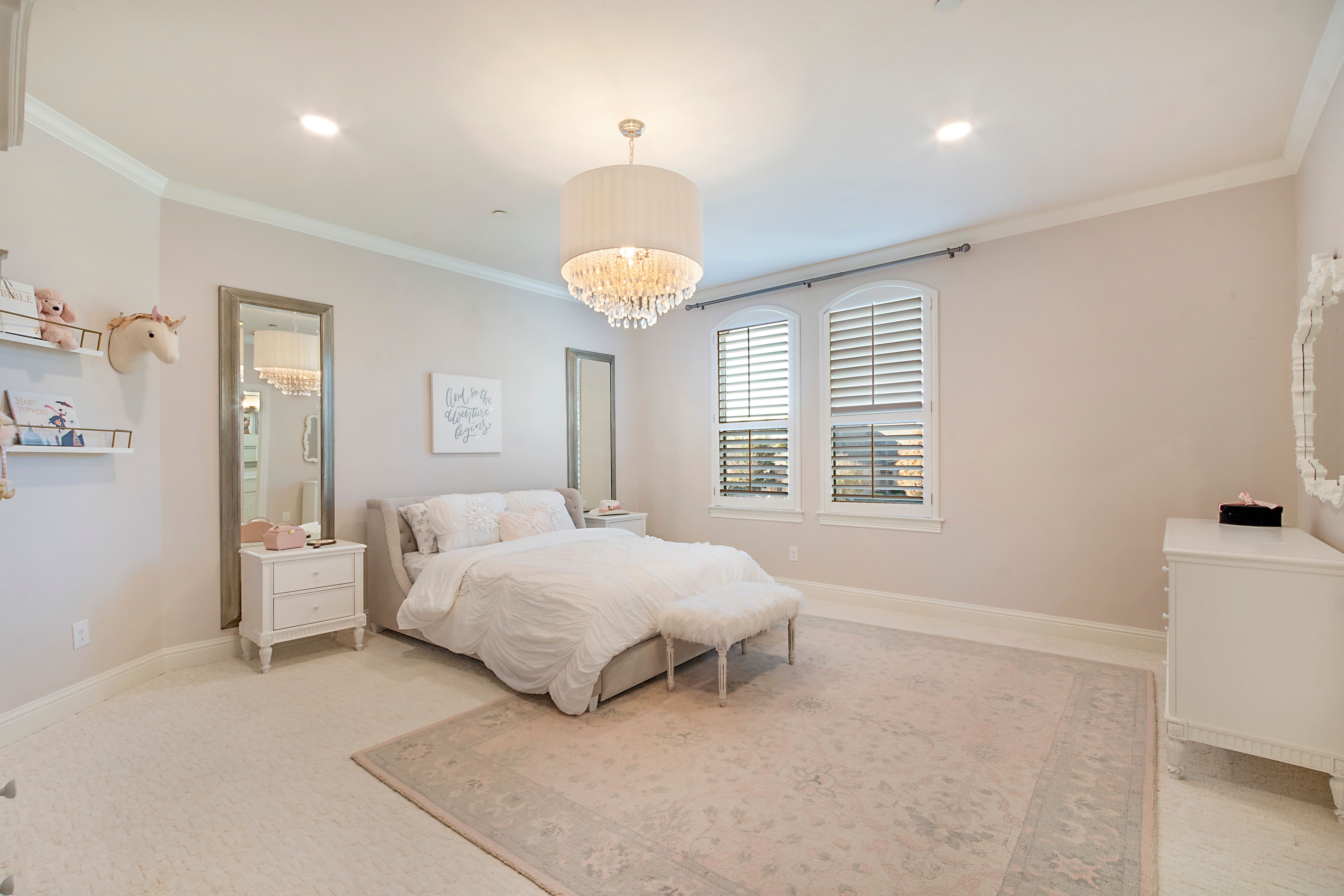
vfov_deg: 77.3
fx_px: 560
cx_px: 672
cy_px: 448
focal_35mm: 15
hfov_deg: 100.4
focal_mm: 10
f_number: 11
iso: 100
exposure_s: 1/10
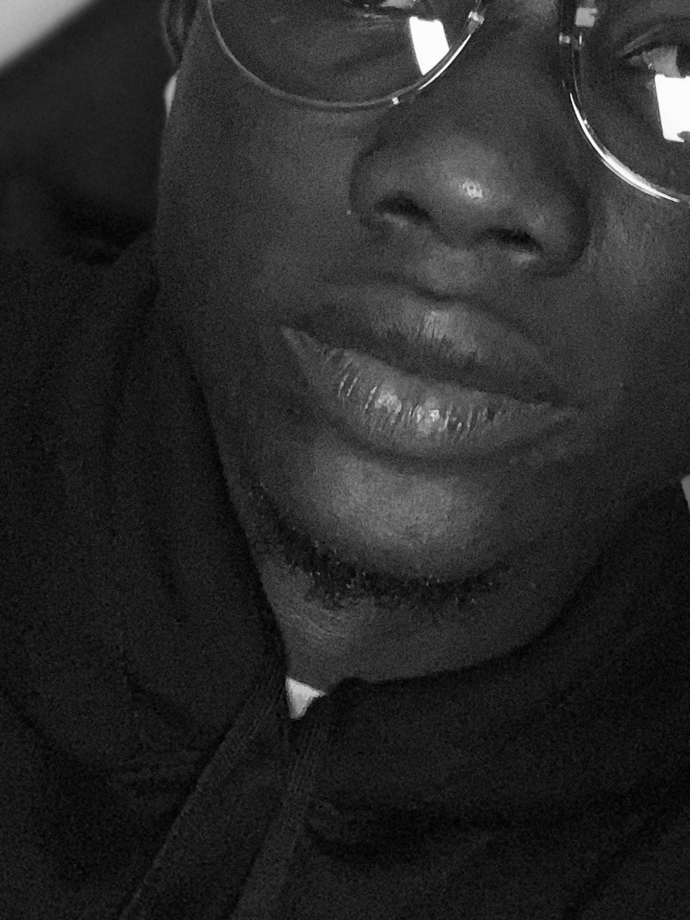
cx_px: 456
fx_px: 2020
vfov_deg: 25.2
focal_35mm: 76
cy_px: 183
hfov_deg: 19.3
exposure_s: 1/16
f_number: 2.2
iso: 400
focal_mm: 2.87
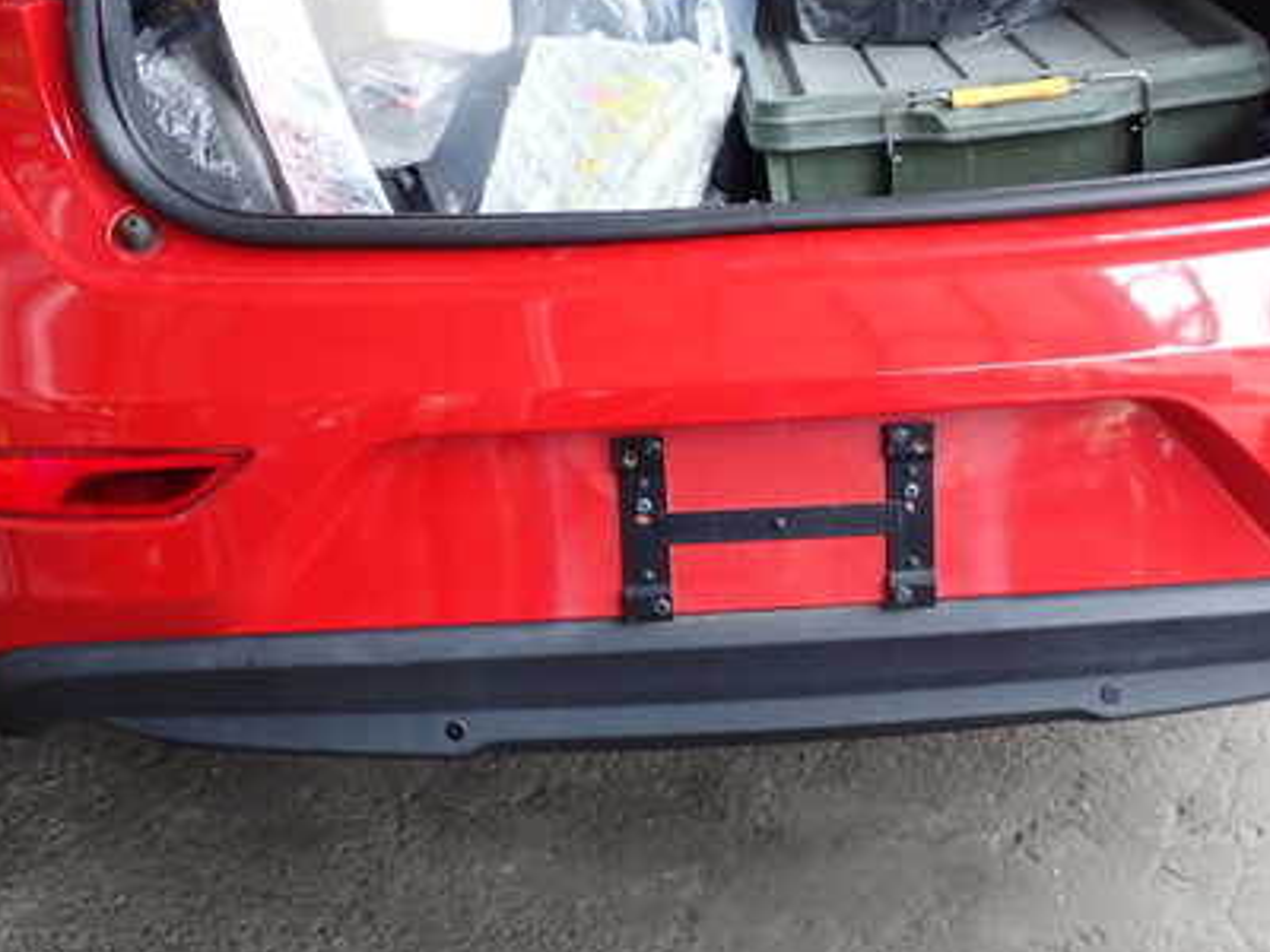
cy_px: 517
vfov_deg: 27.0
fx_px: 1981
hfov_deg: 35.4
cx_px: 762
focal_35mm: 54
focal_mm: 6.37
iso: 125
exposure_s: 1/125
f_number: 2.5
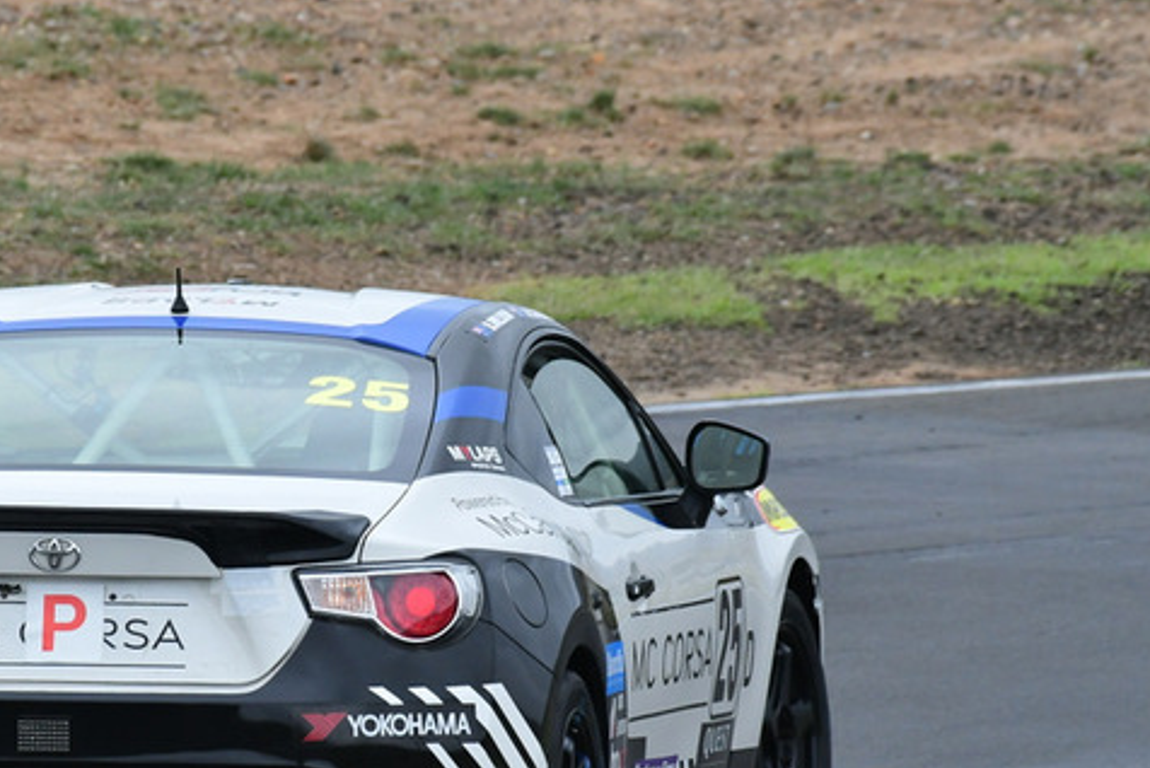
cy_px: 396
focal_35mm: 1260
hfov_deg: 1.6
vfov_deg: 1.1
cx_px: 266
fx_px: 40273
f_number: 10
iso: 1600
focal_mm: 500
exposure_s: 1/640
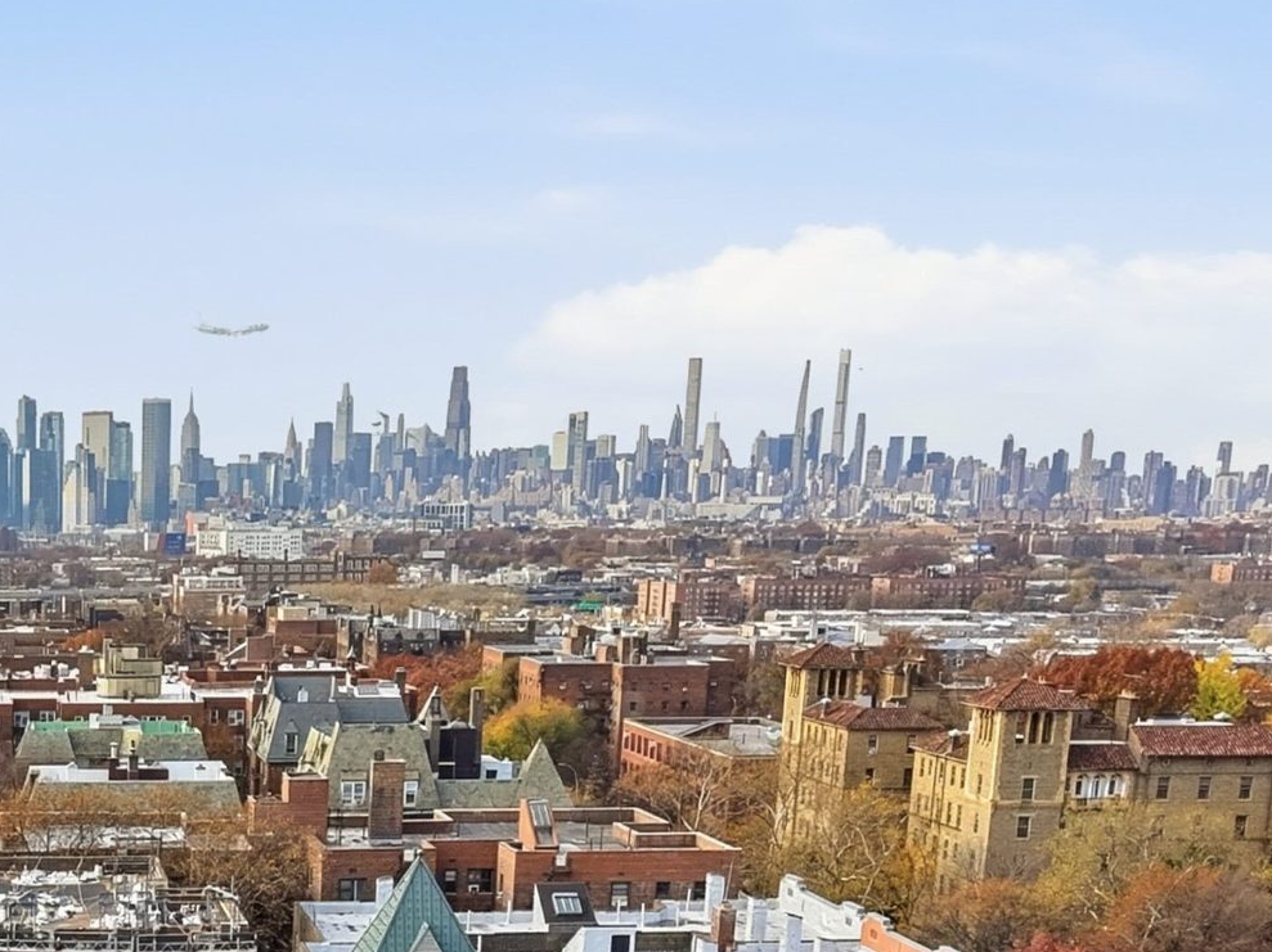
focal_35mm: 67
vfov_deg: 20.2
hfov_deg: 27.3
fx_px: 2461
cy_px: 1217
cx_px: -6
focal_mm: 8.7
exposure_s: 1/6400
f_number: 1.8
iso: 400
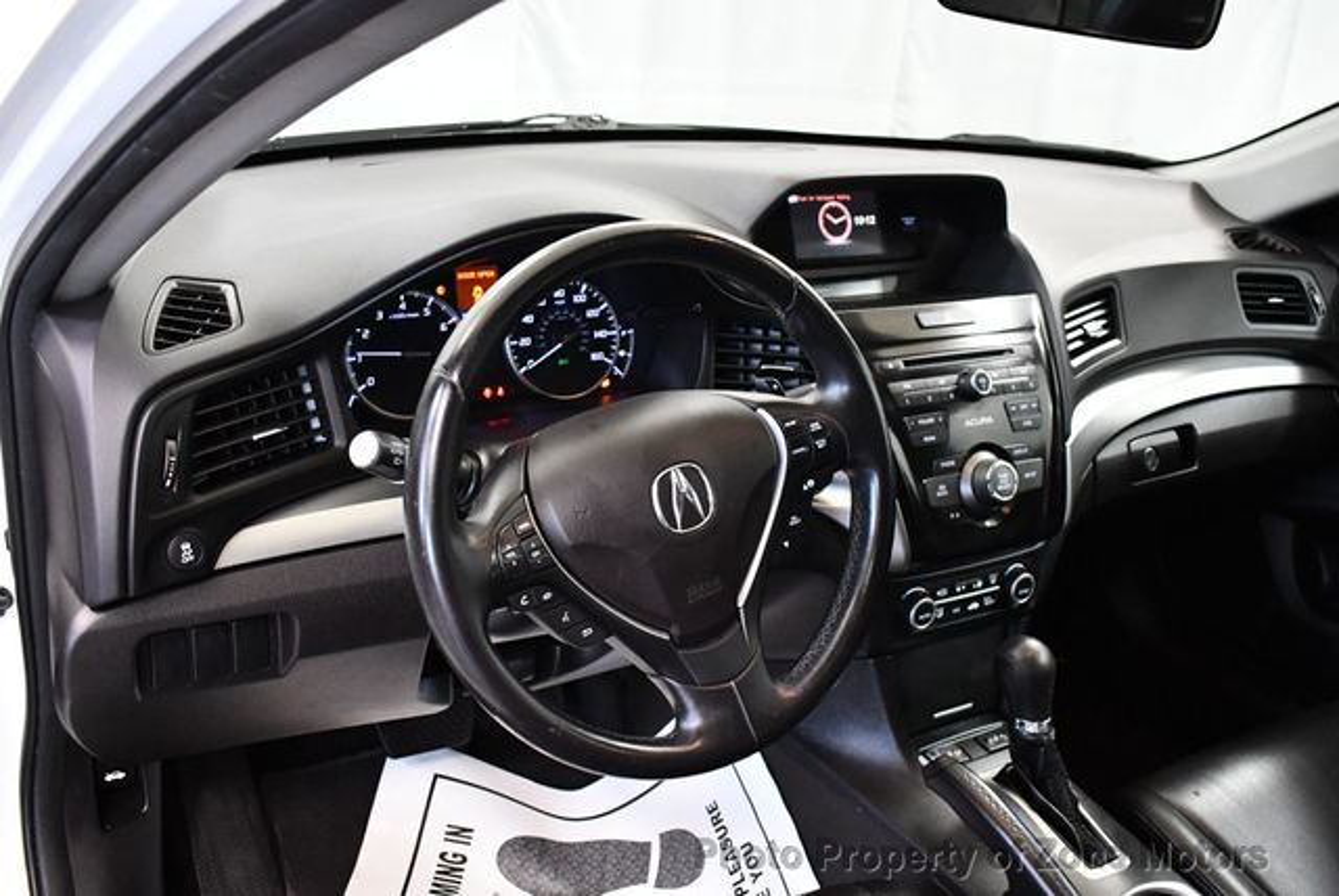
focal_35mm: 36
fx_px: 1340
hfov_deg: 53.1
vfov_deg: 36.9
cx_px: 670
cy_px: 448
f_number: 3.5
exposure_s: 1/80
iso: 3200
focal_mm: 18
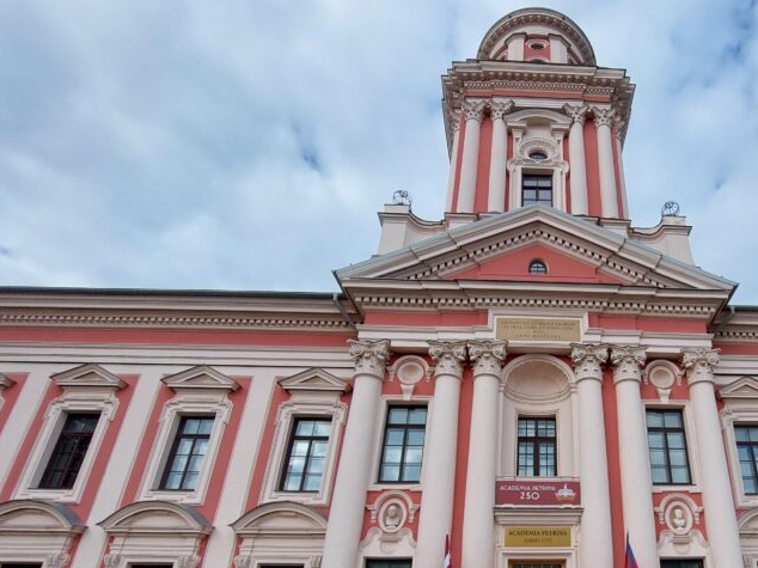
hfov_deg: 74.4
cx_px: 551
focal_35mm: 21
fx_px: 460
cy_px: 432
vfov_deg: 59.7
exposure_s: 1/1273
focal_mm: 1.74
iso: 50
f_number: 2.2
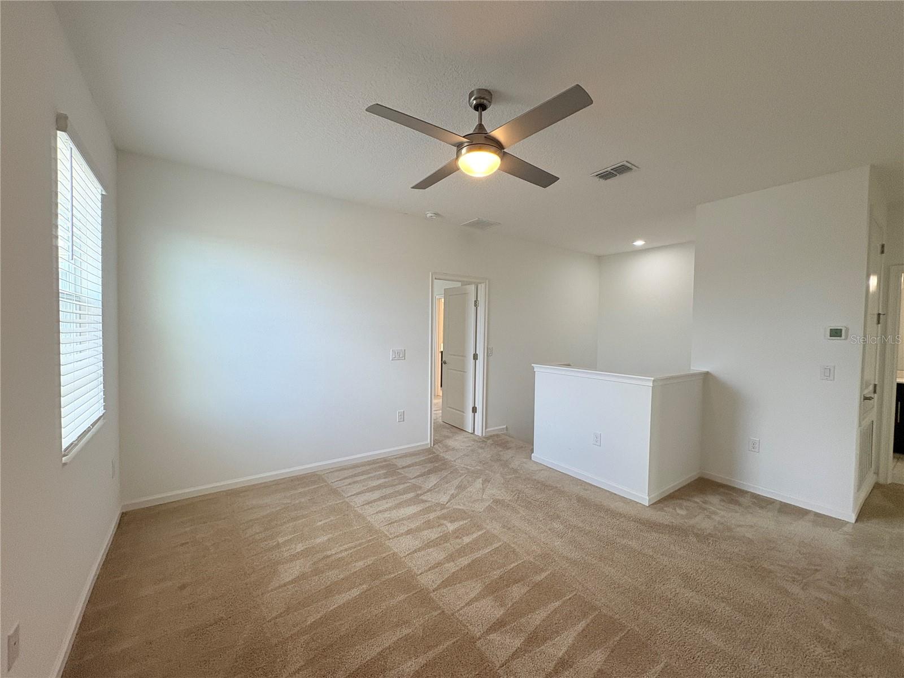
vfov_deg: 85.7
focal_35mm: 14
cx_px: 452
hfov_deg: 102.1
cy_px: 339
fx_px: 366
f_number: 2.2
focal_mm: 2.22
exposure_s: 1/120
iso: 125
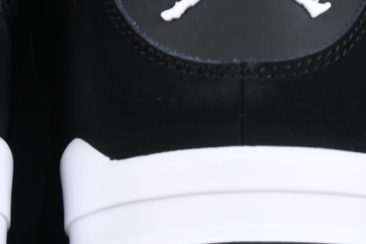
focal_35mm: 367
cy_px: -52
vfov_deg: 3.7
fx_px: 3730
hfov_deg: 5.6
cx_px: 72
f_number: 6.3
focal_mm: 50
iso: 160
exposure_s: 1/50
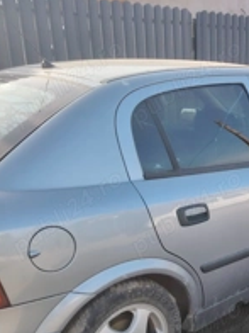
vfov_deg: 38.1
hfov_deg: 28.0
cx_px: 246
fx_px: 470
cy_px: 241
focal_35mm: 49
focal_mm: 5.25
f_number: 1.75
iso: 334
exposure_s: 1/900
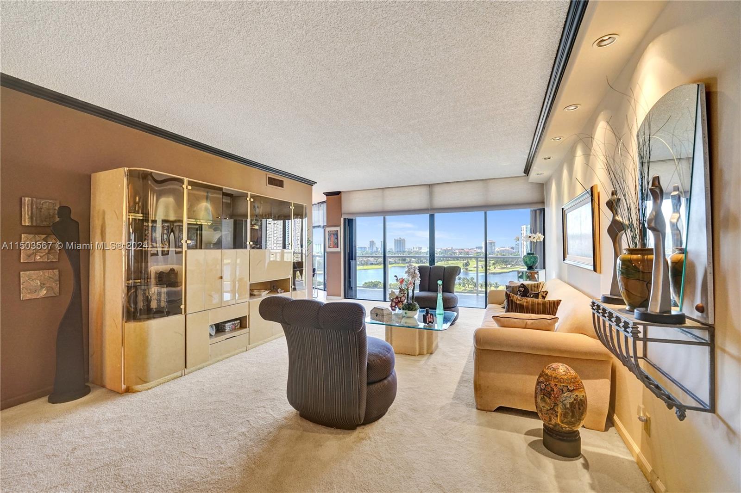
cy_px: 246
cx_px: 370
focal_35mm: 14
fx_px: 288
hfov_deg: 104.3
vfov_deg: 81.2
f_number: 4
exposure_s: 1/400
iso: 1250
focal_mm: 14
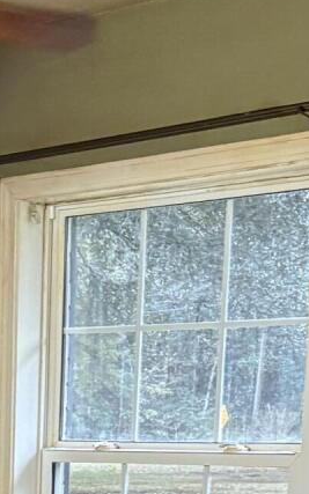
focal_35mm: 129
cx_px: -244
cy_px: 900
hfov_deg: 9.7
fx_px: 1738
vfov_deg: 14.2
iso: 250
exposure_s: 1/60
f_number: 1.6
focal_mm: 5.96
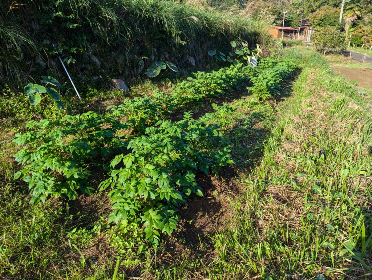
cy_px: 140
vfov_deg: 56.9
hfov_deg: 71.5
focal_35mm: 24
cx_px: 186
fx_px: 258
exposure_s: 1/558
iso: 42
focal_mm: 6.81
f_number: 1.85
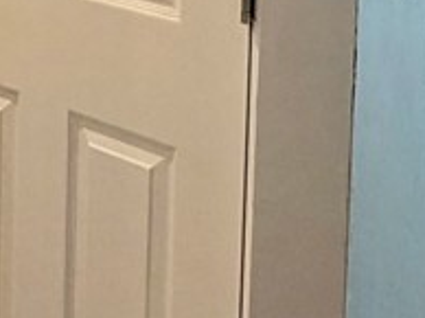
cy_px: -206
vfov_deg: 17.2
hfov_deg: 26.0
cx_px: 103
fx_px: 907
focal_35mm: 74
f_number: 2.2
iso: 125
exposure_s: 1/120
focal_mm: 2.22
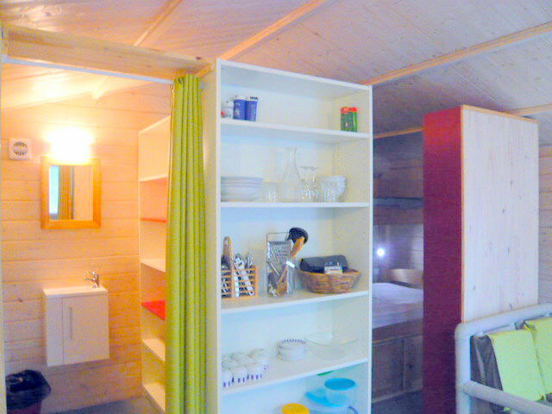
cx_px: 276
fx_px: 446
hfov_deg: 63.4
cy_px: 207
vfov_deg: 49.7
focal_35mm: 28
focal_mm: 4.6
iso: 400
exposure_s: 1/10
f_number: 2.8
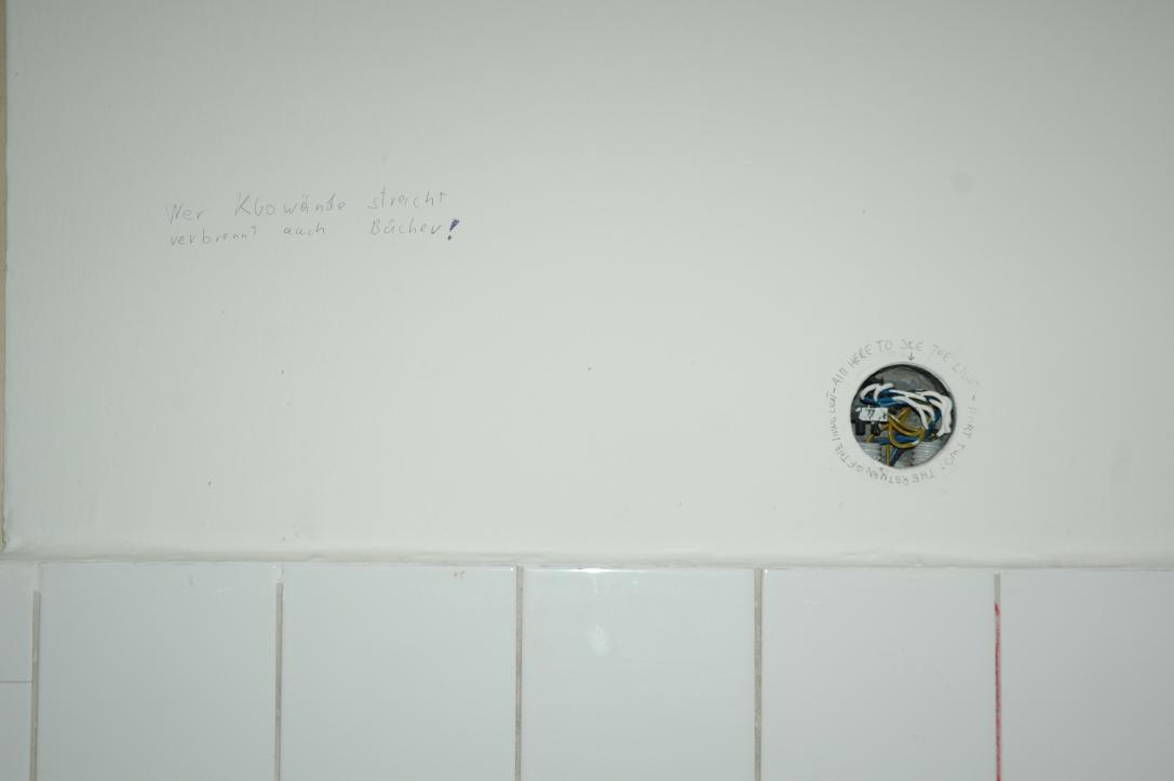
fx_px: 1955
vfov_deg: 22.6
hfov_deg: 33.4
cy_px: 390
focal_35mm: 60
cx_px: 587
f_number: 4.5
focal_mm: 40
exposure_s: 1/60
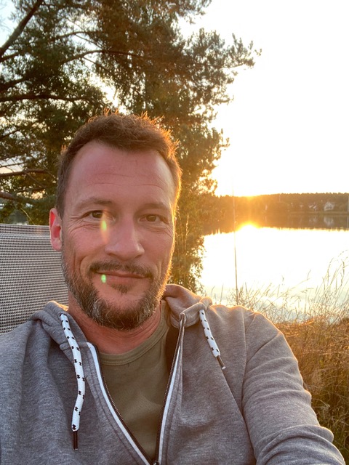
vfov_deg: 60.0
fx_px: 403
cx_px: 174
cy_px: 232
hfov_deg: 46.8
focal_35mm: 30
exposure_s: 1/122
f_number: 2.2
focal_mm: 2.71
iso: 64
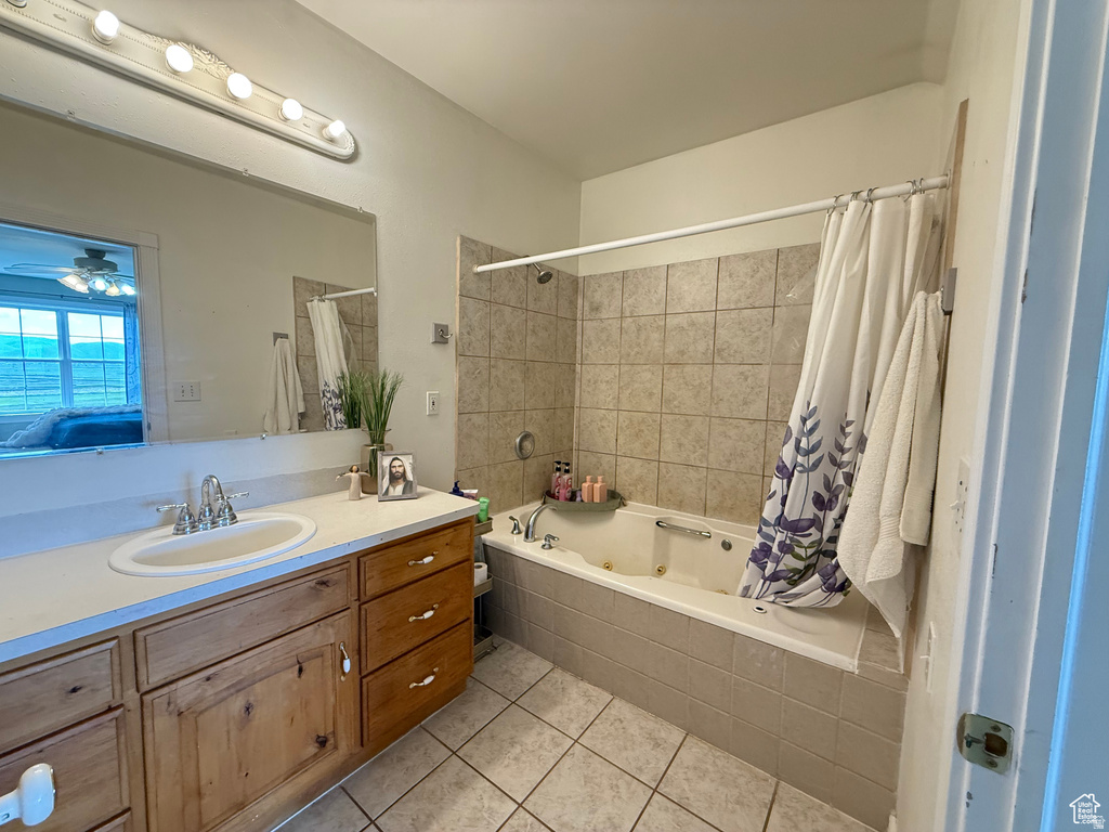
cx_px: 554
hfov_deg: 102.1
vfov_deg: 85.7
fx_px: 449
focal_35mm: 14
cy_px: 416
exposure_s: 1/120
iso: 320
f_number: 2.2
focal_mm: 2.22
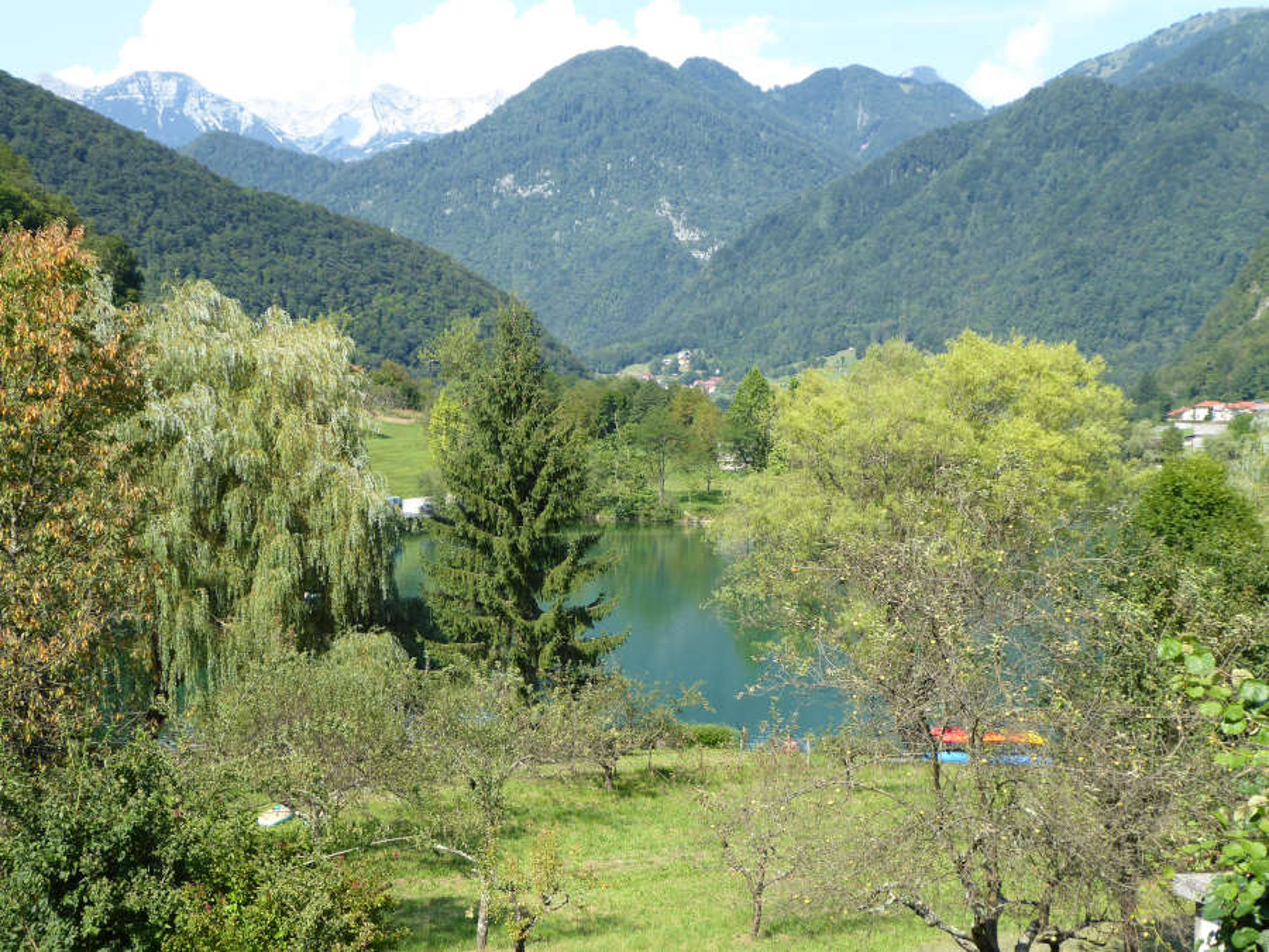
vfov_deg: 27.0
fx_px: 1980
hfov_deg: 35.5
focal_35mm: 54
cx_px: 634
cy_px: 476
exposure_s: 1/250
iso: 80
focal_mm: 9.6
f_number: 4.1
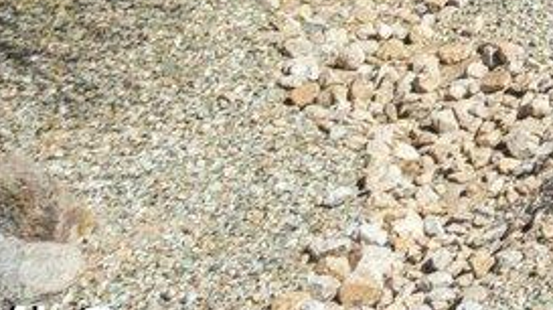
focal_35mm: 173
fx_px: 2535
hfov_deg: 9.4
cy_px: -920
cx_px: 1730
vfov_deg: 5.9
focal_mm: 8.4
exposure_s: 1/2000
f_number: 2.8
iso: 110
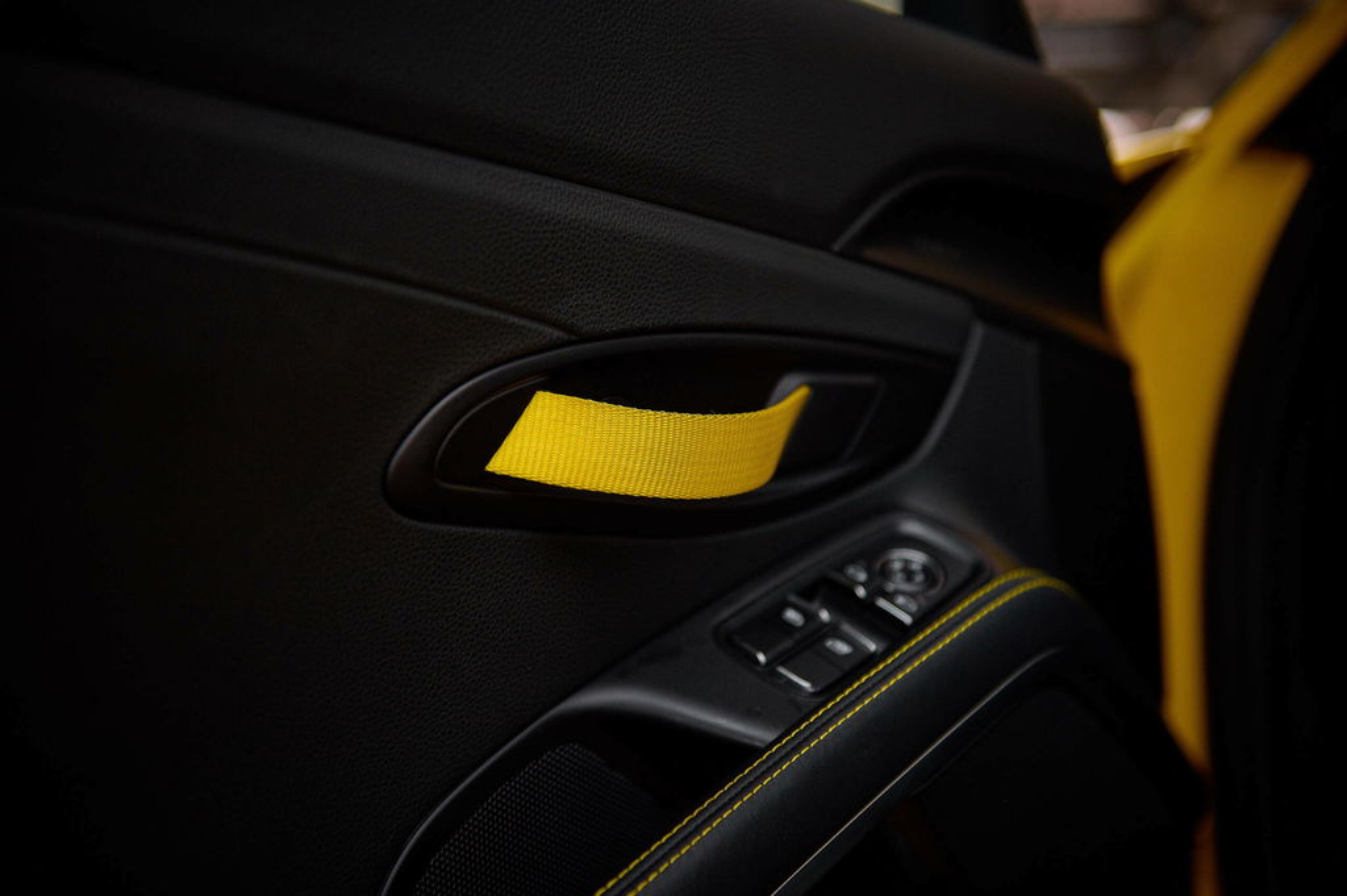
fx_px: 1795
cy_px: 448
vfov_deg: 28.0
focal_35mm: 48
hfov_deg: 41.1
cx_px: 674
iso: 800
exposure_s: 1/1000
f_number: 2.8
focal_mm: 48
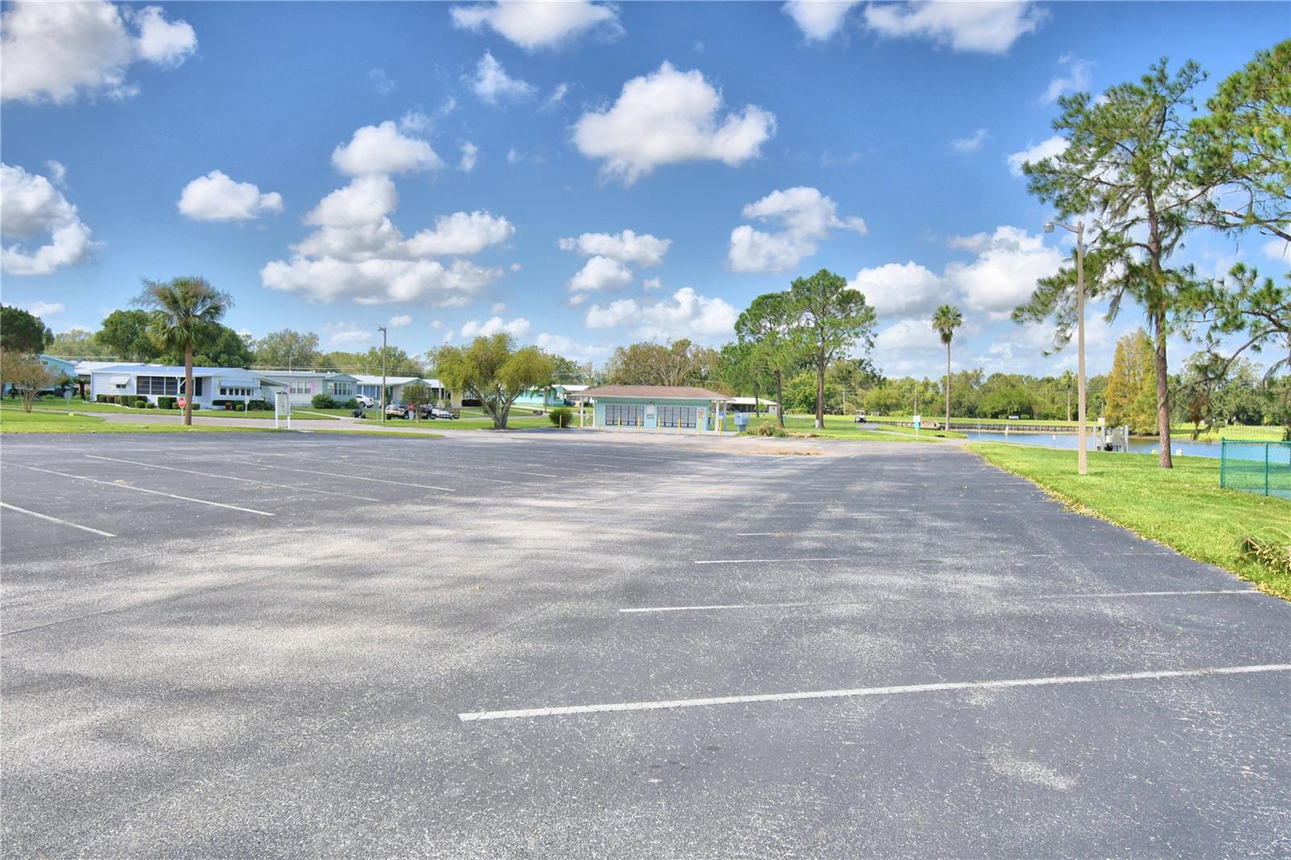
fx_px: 1076
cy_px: 430
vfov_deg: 43.6
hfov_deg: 61.9
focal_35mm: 30
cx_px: 646
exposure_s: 1/1000
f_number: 5.6
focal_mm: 20
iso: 100
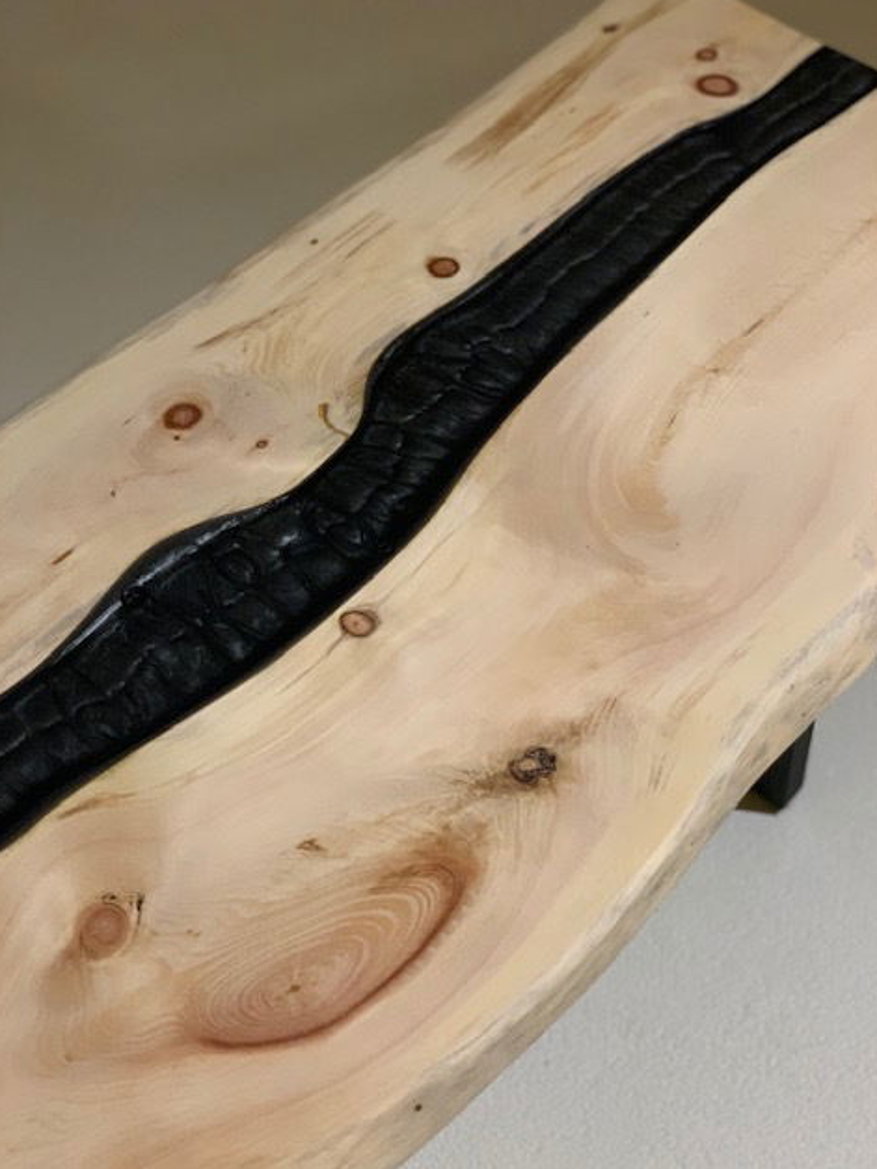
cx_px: 438
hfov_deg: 27.5
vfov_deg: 36.2
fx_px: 1790
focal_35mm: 53
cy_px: 575
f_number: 2.4
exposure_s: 1/50
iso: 250
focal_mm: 6
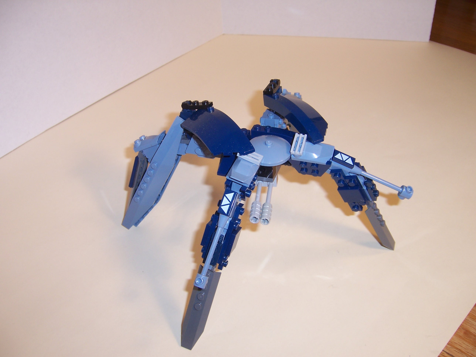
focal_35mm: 36
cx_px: 238
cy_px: 178
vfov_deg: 39.7
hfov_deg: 51.4
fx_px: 495
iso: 80
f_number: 2.8
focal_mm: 6.2
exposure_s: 1/250
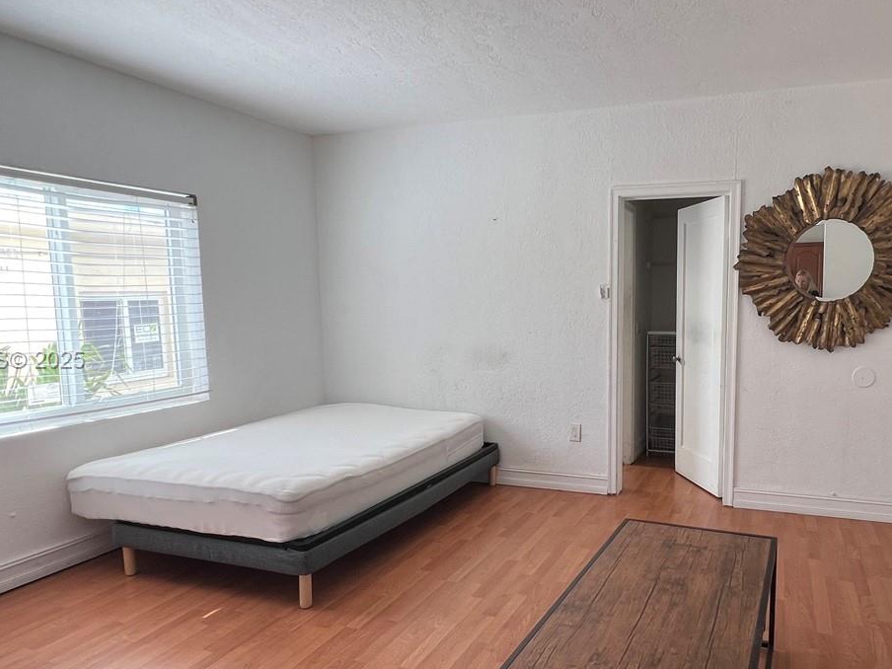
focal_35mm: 23
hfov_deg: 72.5
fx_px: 593
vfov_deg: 58.8
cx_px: 566
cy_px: 361
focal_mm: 1.57
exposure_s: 1/99
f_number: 1.8
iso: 40
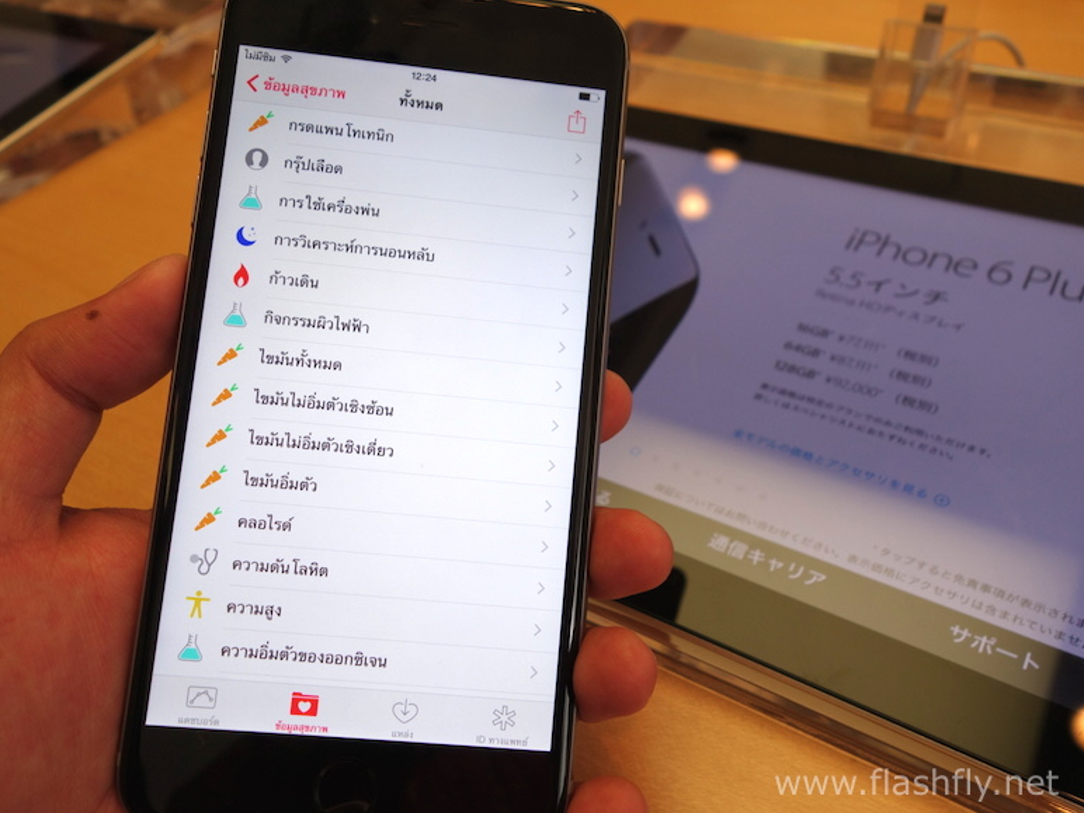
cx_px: 555
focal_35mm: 29
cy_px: 397
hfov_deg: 61.7
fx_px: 908
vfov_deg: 48.2
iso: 160
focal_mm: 10.4
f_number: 4
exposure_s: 1/125
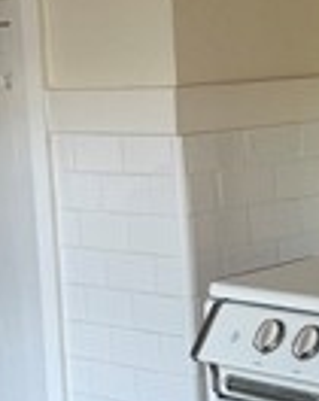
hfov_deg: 13.3
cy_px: 222
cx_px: 304
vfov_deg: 16.9
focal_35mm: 114
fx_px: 1350
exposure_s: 1/60
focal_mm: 6.76
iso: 320
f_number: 1.78
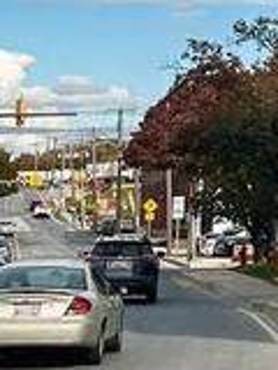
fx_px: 1735
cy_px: -83
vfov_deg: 11.9
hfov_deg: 8.1
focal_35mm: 162
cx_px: 771
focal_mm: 6.86
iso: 80
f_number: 1.78
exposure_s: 1/5263
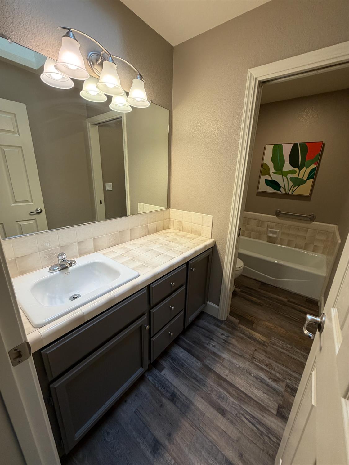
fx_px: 188
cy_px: 232
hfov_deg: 85.7
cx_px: 174
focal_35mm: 14
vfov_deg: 102.0
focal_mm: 2.22
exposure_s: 1/120
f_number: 2.2
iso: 200
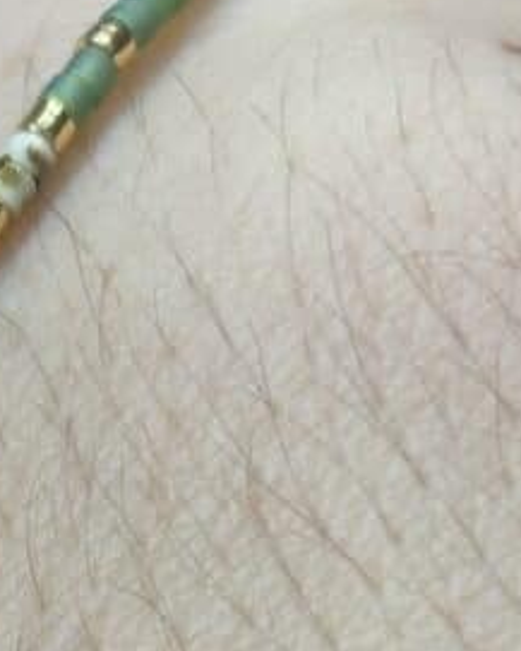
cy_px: 692
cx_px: -74
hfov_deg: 8.0
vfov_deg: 10.0
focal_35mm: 192
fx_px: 3699
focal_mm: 5.96
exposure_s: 1/100
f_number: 1.6
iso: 40
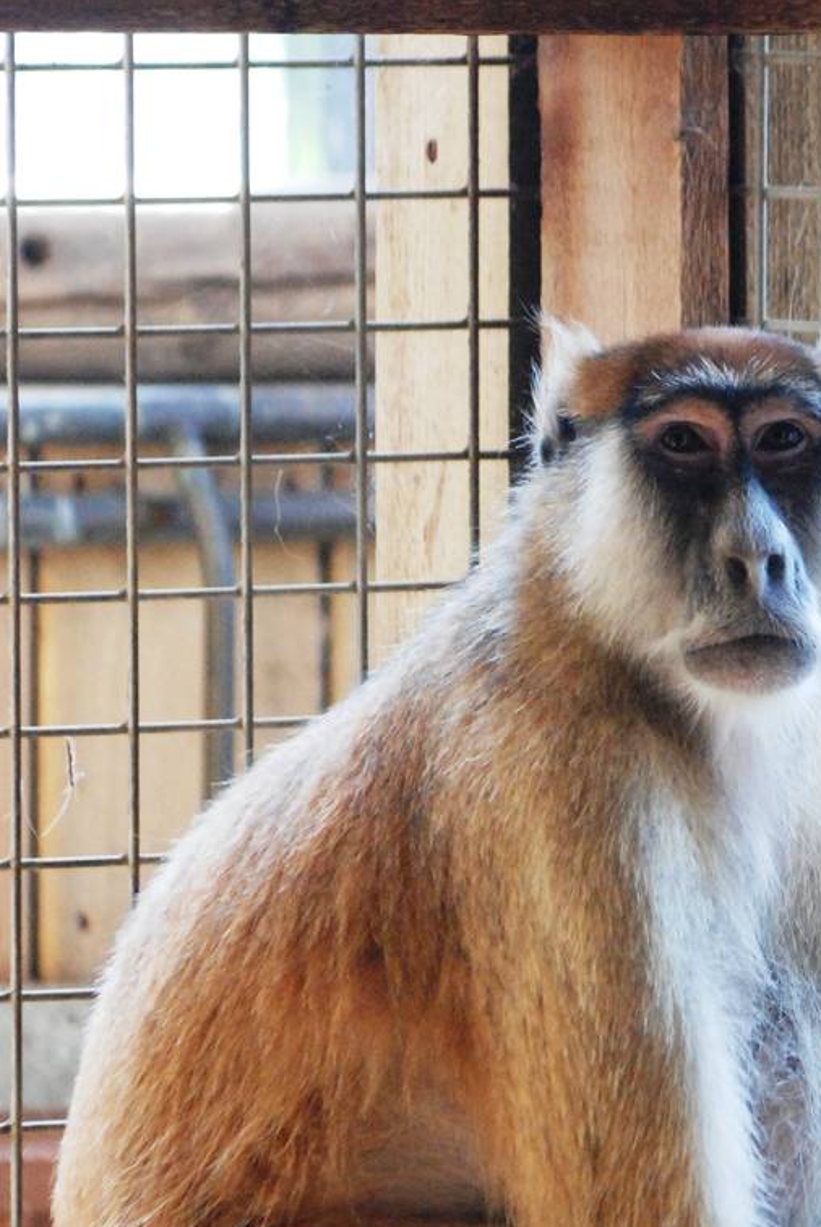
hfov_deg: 2.9
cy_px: 776
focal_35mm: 476
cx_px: 737
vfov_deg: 4.3
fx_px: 16237
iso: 1600
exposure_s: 1/250
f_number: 4.5
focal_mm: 150
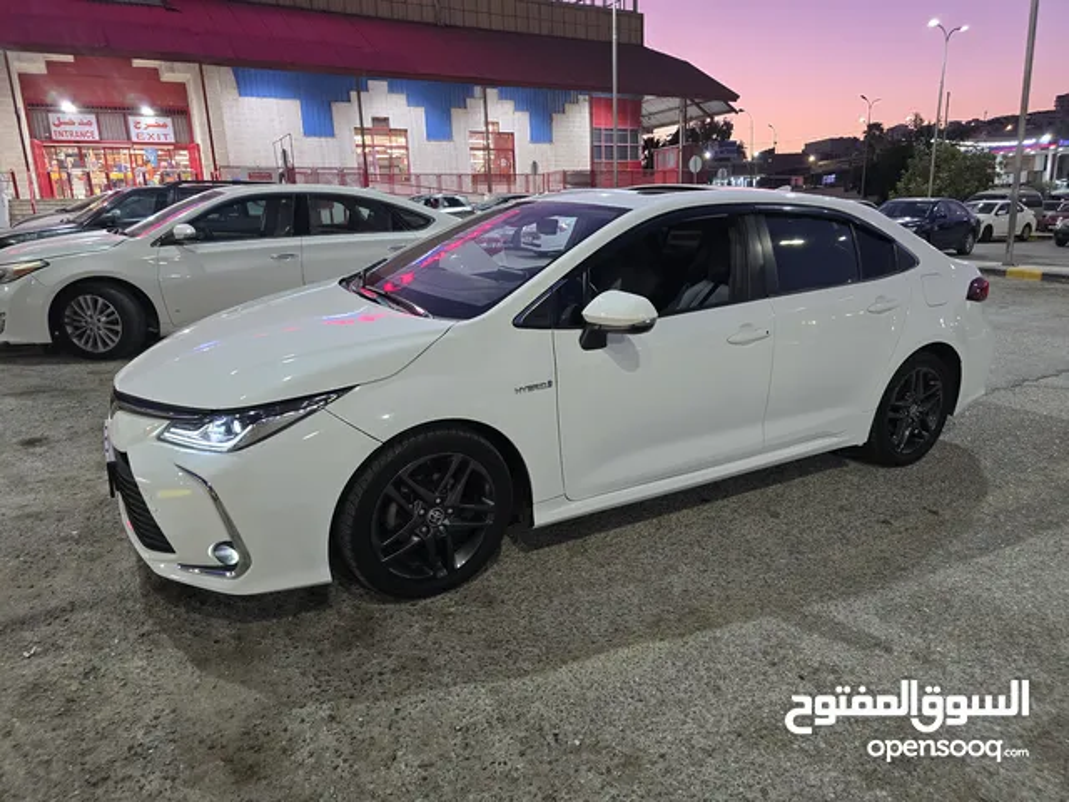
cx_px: 534
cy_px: 401
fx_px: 710
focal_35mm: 23
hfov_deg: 73.9
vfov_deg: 58.9
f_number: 1.7
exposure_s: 1/100
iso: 320
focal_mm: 6.3
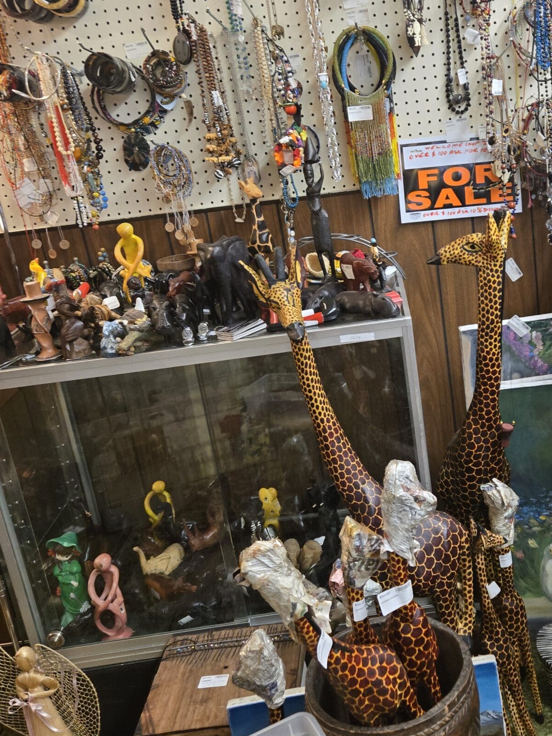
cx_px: 375
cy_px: 315
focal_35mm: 37
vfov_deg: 50.0
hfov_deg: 38.2
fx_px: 786
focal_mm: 5.4
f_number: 1.8
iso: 320
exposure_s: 1/62
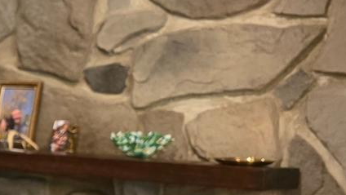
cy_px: 255
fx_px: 1111
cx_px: -400
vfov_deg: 9.8
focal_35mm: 121
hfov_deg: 14.1
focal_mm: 6.3
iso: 800
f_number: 1.7
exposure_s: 1/120
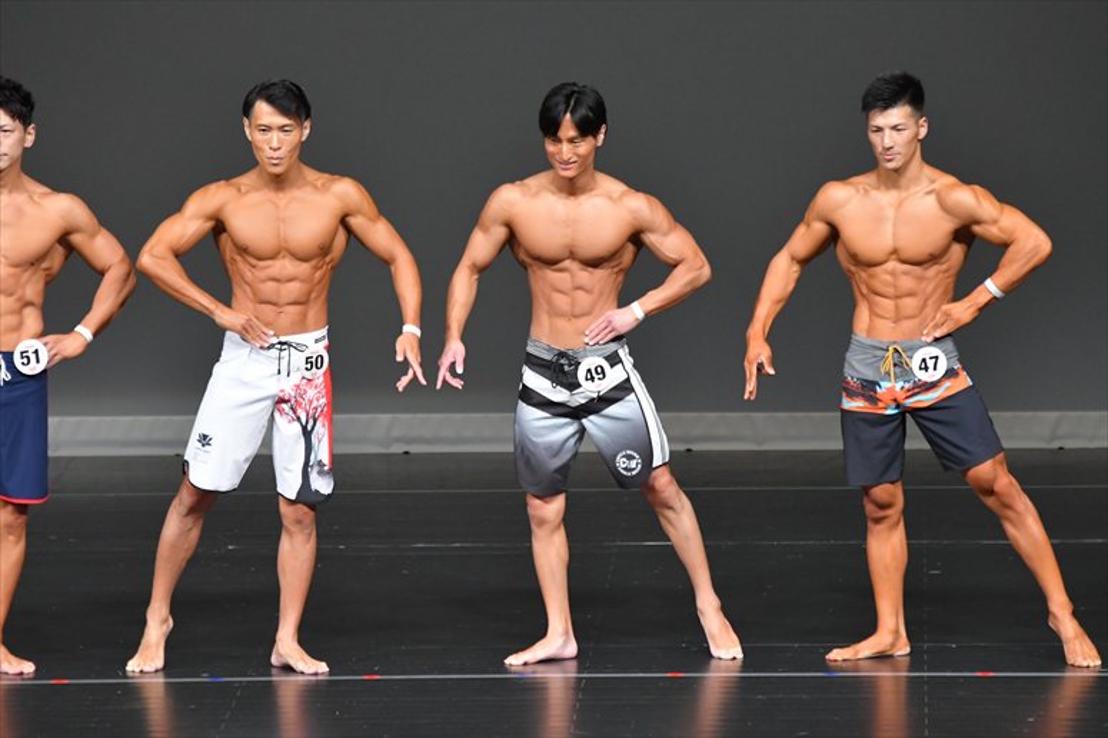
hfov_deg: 6.5
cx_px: 554
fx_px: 9690
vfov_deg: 4.4
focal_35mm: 315
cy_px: 369
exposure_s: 1/400
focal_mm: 210
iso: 4000
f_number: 5.6
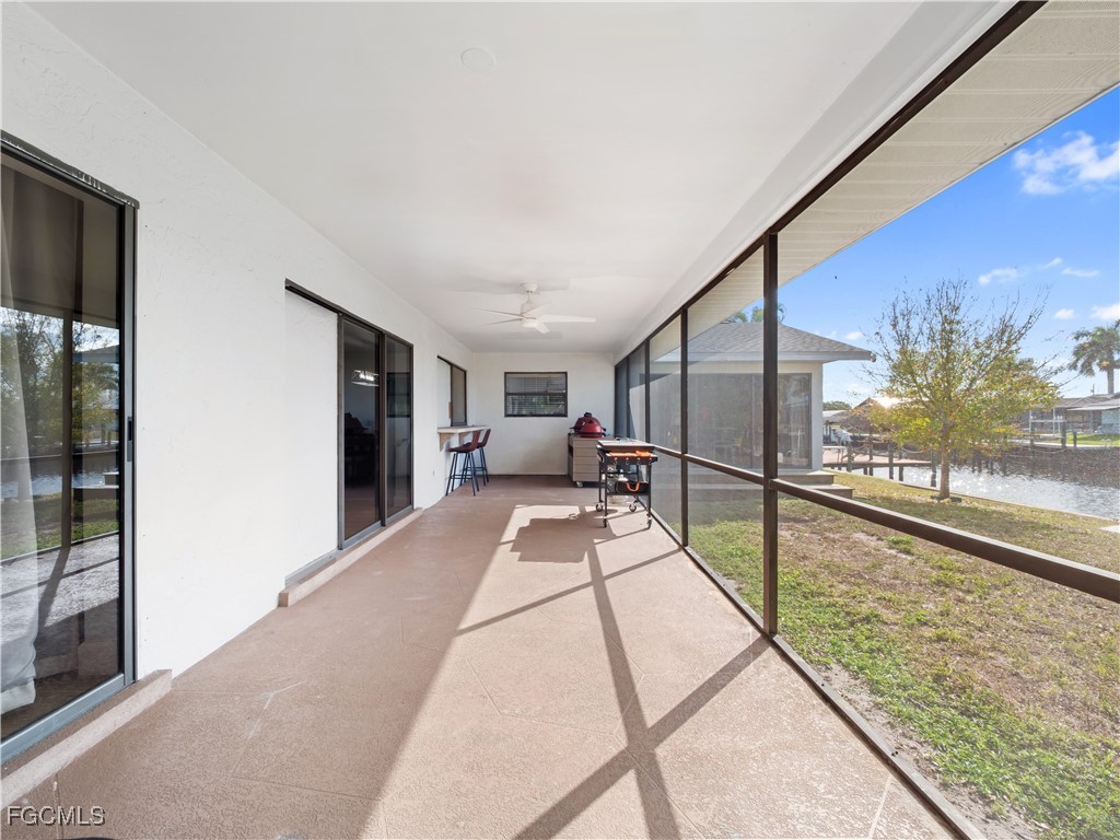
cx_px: 560
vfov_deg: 85.7
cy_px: 420
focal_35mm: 14
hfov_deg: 102.1
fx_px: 453
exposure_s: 1/50
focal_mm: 7
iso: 200
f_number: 7.1
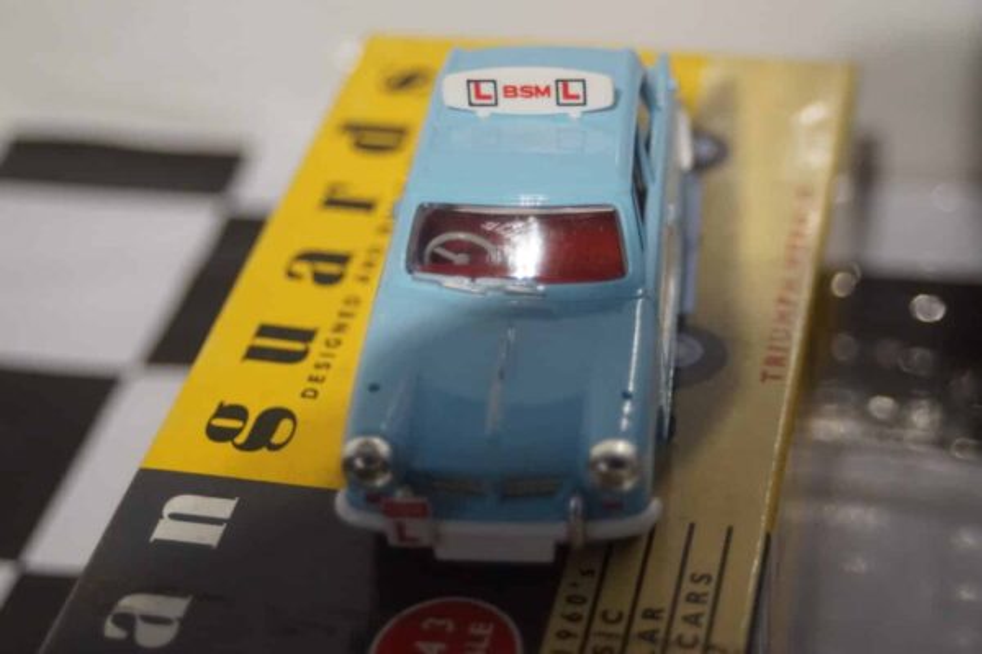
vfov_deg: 15.2
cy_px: 327
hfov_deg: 22.6
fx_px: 2455
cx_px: 491
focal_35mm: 90
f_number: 5.6
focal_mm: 60
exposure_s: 1/160
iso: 1600
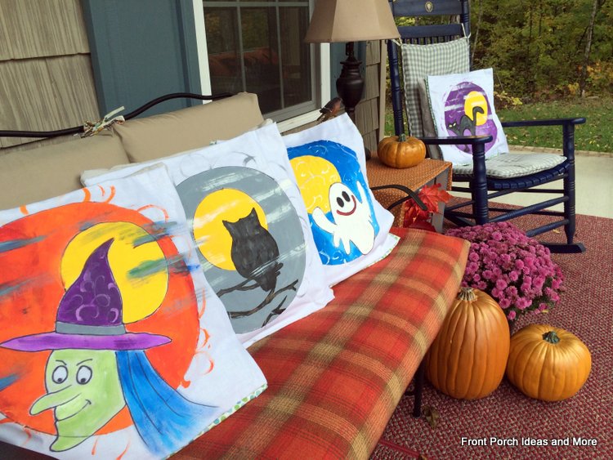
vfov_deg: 46.8
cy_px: 230
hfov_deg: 59.9
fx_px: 531
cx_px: 306
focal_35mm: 30
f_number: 2.2
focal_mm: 4.12
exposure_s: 1/507
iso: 32
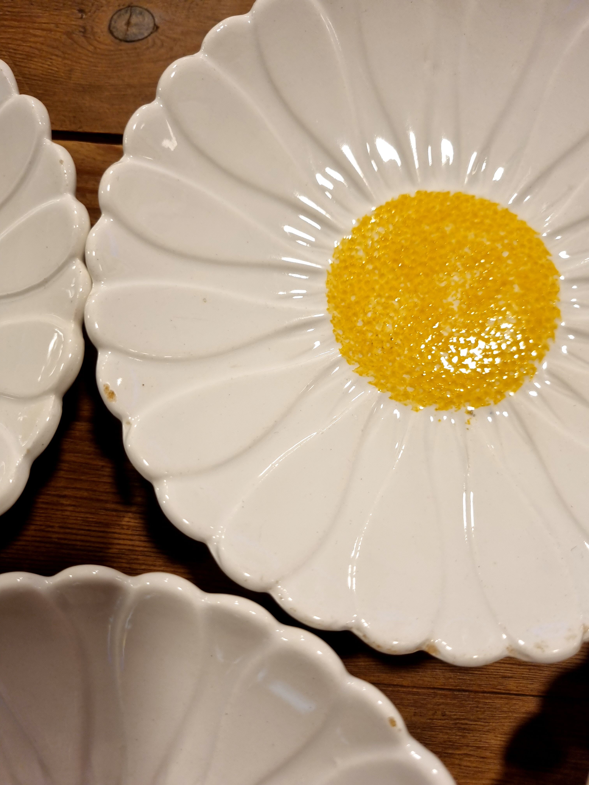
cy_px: 392
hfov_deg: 53.1
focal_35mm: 26
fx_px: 590
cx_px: 294
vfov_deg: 67.3
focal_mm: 5.4
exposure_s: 1/50
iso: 50
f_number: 1.8
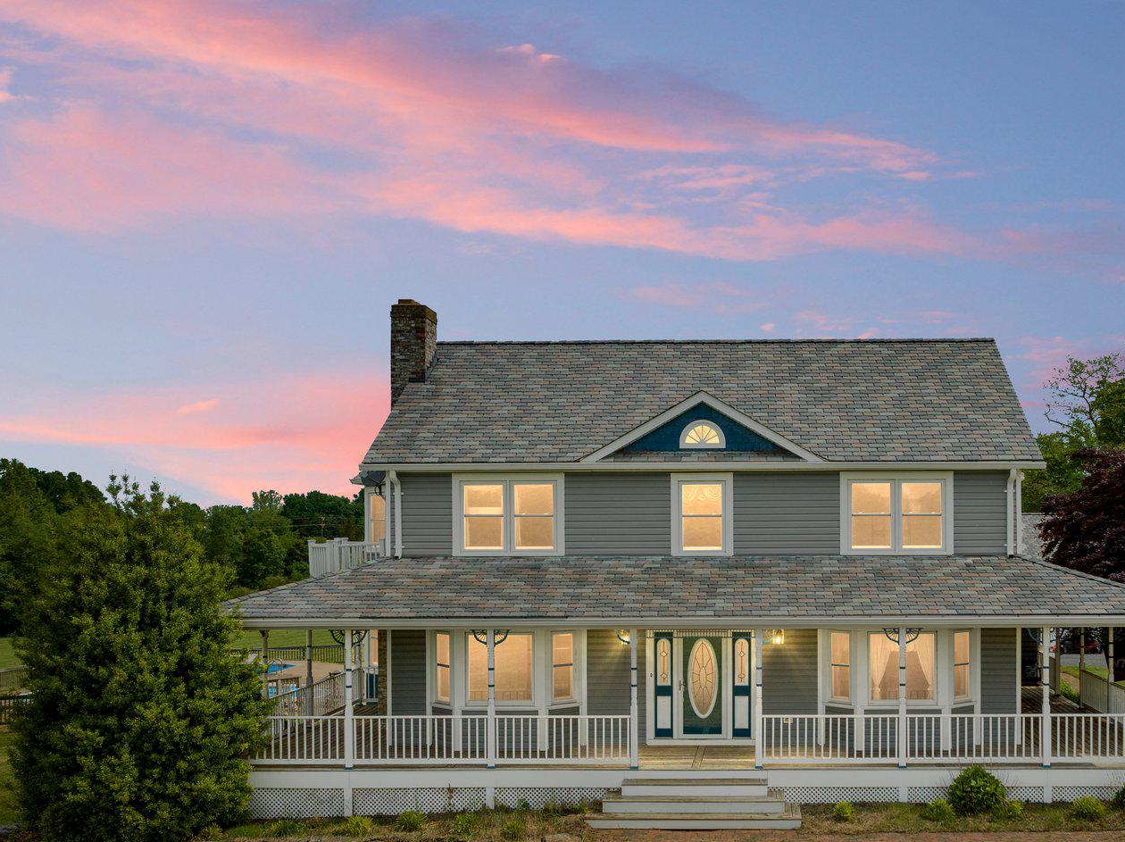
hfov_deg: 47.4
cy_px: 542
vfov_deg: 36.5
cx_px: 715
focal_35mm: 39
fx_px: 1267
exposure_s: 1/200
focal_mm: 12.29
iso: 100
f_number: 4
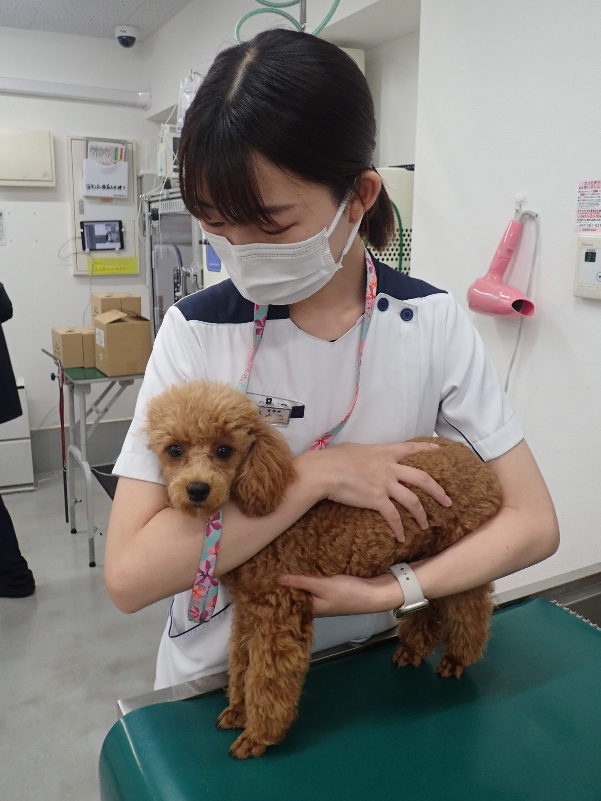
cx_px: 300
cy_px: 400
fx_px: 694
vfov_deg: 60.0
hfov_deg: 46.8
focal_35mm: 30
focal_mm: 5.5
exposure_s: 1/125
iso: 200
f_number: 2.3
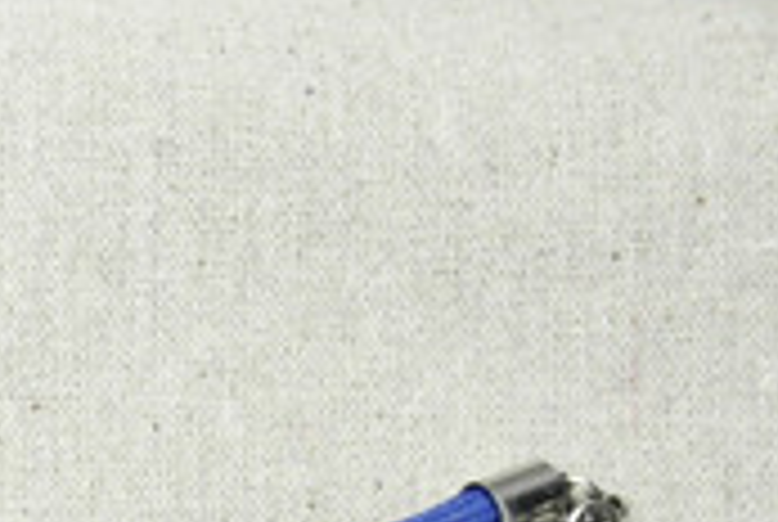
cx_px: -980
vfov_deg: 7.8
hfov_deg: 10.8
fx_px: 3594
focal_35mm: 166
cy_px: 1181
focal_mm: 24
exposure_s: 1/100
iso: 800
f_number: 9
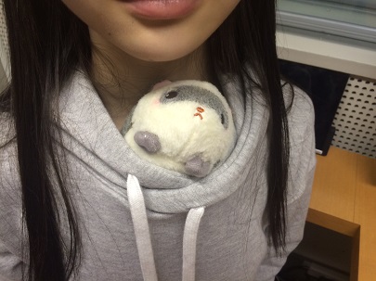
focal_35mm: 29
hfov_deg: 61.7
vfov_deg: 48.2
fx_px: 315
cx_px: 188
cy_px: 140
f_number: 2.2
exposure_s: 1/33
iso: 100
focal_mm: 4.15
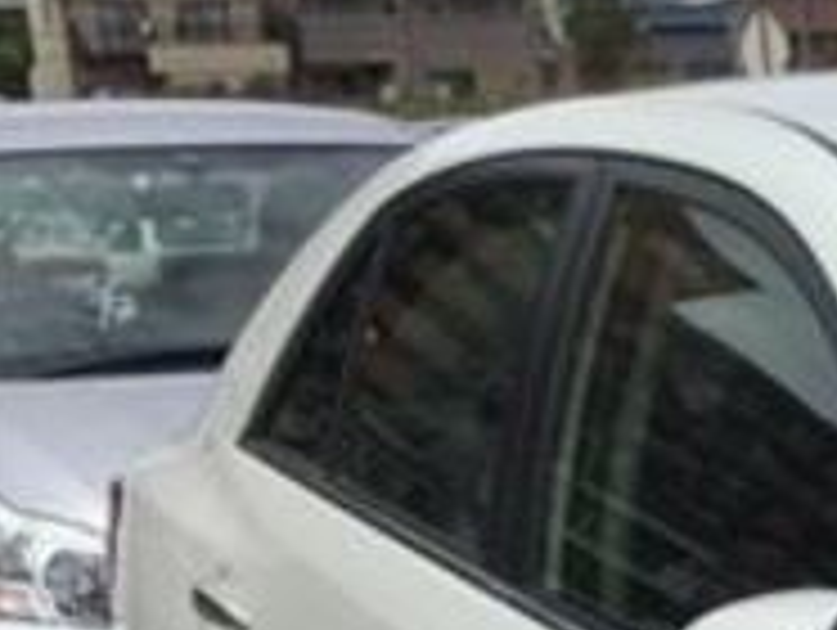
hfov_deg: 12.6
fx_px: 3220
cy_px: 1292
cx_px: 1782
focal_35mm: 133
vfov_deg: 10.2
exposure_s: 1/2262
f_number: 2.4
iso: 25
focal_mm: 3.3
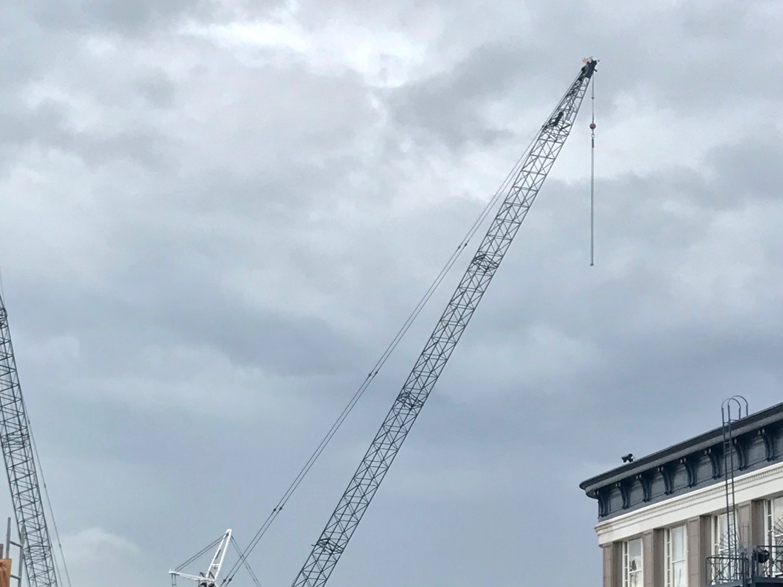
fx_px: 1968
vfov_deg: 16.8
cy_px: 472
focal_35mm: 87
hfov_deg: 22.4
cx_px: 234
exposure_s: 1/660
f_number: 1.8
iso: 20
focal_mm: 3.99
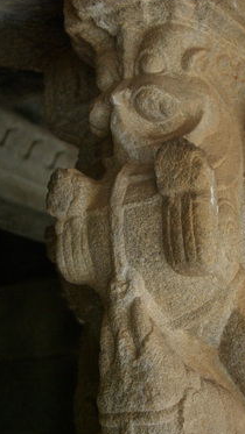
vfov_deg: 31.6
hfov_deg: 18.1
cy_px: 234
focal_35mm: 67
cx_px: 126
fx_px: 770
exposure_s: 1/20
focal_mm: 33
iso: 800
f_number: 4
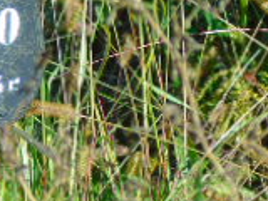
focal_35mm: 433
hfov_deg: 4.6
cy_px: 171
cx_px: -64
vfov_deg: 3.4
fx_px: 3352
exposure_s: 1/320
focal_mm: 19
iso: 80
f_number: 4.4
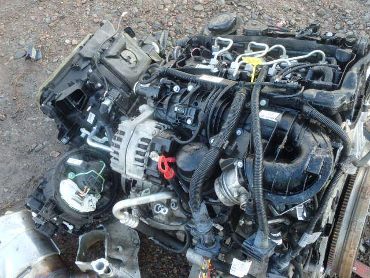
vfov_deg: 39.7
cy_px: 139
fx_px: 385
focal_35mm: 36
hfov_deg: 51.4
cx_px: 185
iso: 250
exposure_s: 1/50
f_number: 4.5
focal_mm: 6.4
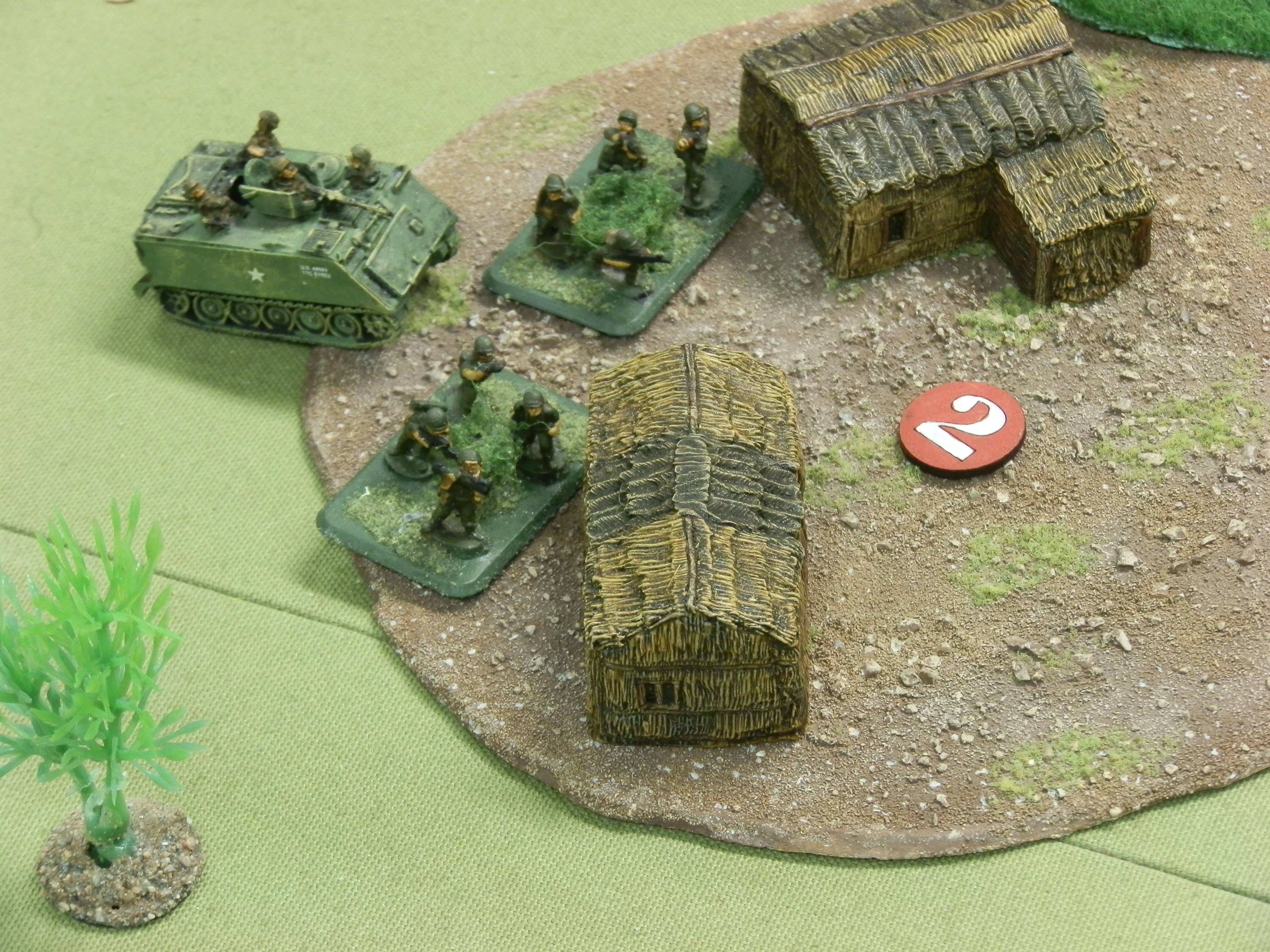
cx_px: 635
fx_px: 5136
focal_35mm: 140
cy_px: 476
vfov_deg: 10.6
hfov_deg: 14.1
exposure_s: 1/13
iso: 200
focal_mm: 25.04
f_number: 4.2
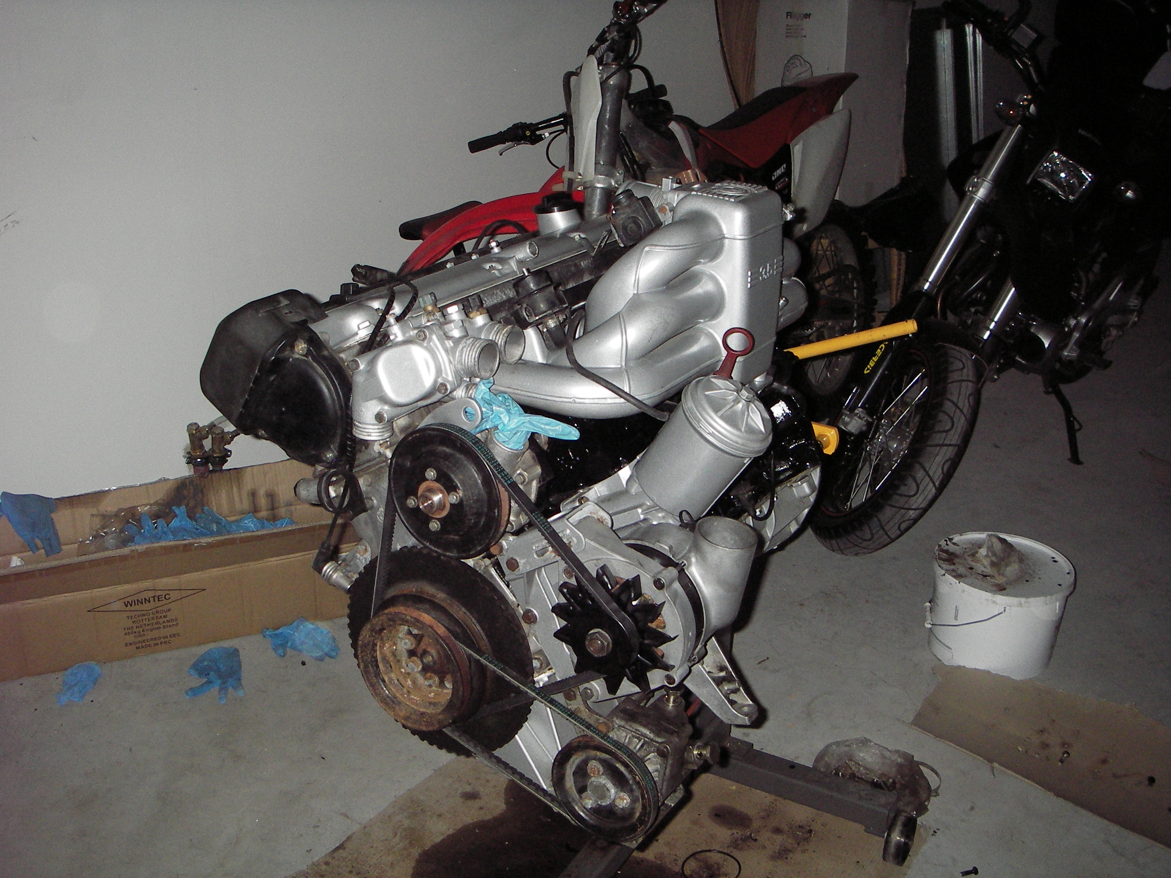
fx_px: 1285
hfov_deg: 49.0
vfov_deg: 37.7
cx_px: 586
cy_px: 439
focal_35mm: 38
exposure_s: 1/30
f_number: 3.3
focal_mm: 6.3
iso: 125
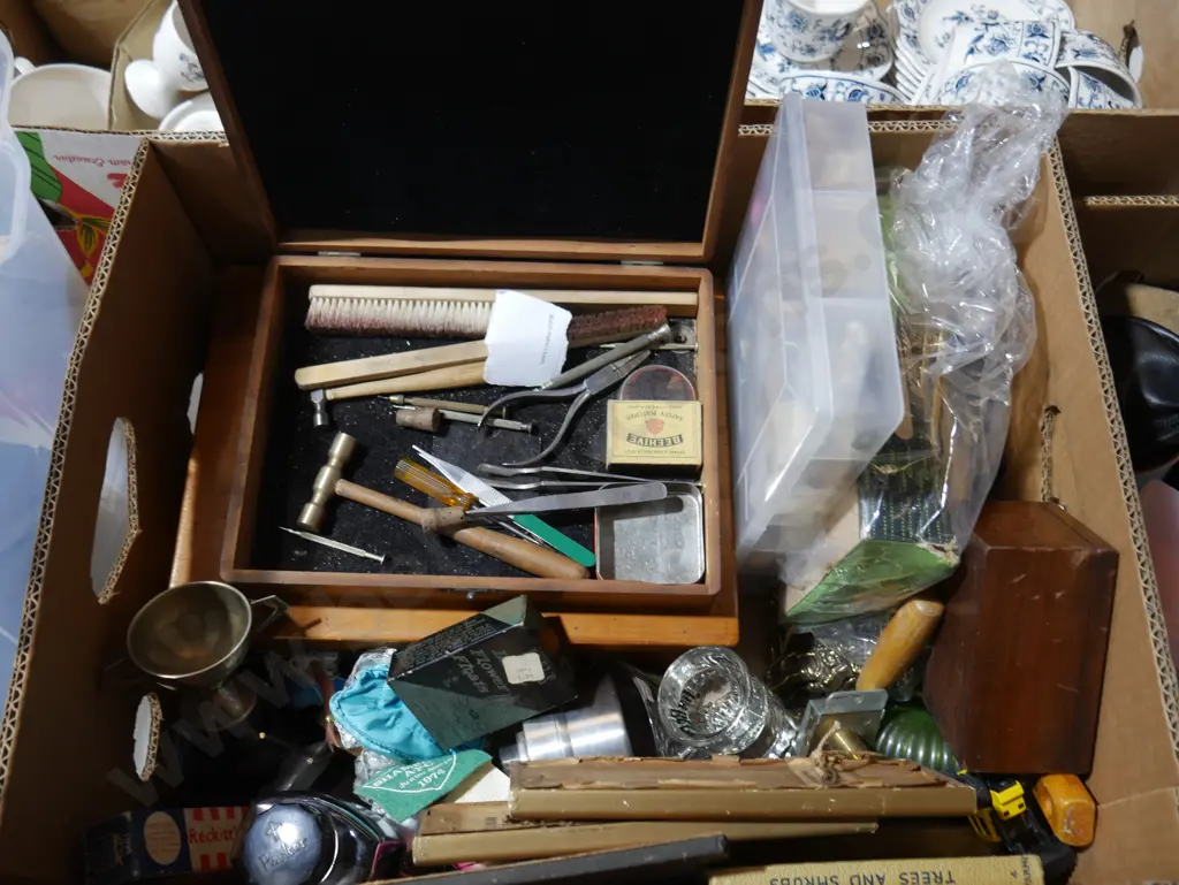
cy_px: 442
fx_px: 1090
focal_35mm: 32
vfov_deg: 44.2
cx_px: 590
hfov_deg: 56.8
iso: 400
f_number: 3.6
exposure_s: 1/60
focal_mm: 16
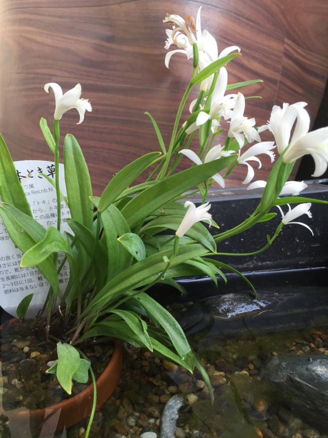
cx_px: 164
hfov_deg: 48.2
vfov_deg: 61.7
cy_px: 219
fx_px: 366
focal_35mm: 29
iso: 32
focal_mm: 4.15
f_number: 2.2
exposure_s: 1/60
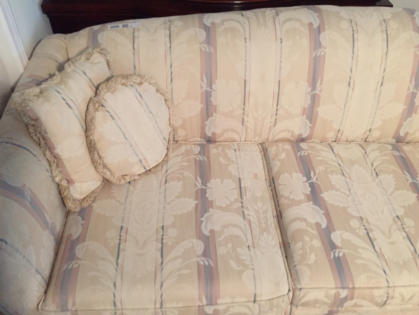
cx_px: 210
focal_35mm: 29
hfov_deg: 61.7
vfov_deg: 48.2
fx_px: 351
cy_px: 158
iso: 250
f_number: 2.2
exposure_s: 1/15
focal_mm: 4.15
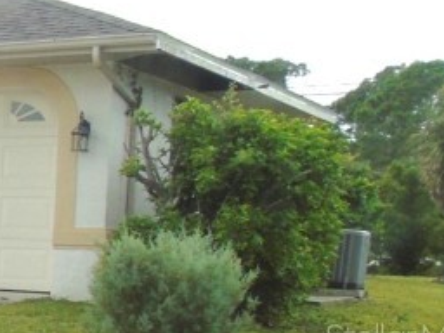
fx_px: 1283
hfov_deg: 16.0
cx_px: -399
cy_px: 336
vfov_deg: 14.5
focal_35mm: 100
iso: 80
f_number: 3.4
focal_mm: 4.4
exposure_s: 1/50
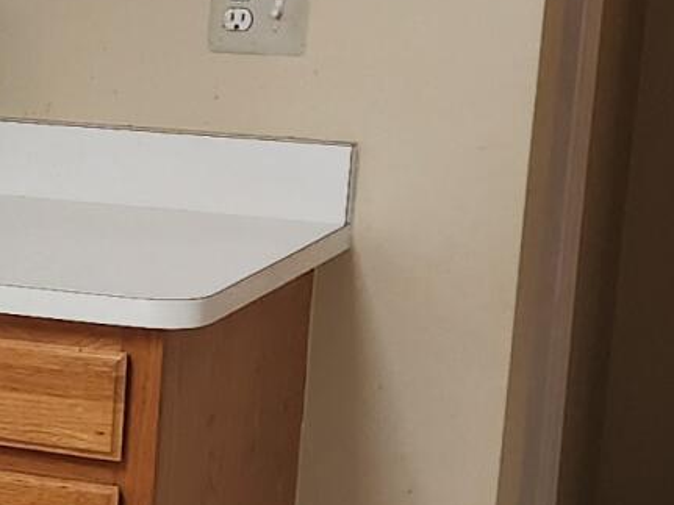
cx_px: -1145
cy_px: 310
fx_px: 3114
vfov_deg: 9.3
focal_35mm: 160
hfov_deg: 10.1
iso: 100
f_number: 1.8
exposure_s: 1/120
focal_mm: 5.4
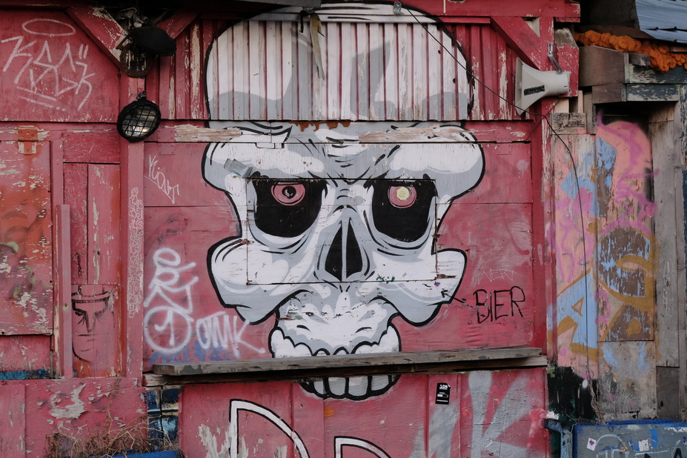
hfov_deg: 17.6
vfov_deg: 11.8
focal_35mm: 116
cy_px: 211
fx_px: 2213
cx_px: 379
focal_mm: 70
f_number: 5.6
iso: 1250
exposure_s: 1/210
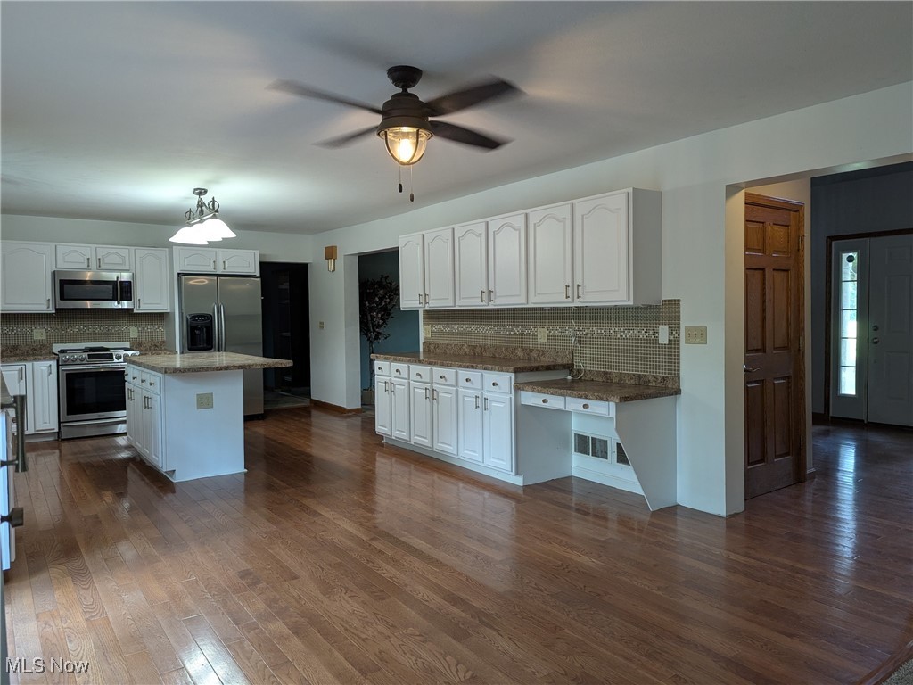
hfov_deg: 71.6
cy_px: 342
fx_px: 633
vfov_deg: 56.8
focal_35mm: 24
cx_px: 456
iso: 182
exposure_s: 1/60
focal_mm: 6.81
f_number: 1.85
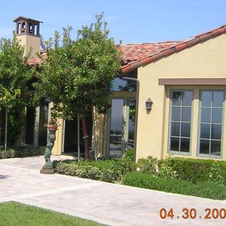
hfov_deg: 30.1
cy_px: 96
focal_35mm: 56
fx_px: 414
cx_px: 61
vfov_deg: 30.5
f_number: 5.2
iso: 100
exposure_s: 1/284
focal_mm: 4.7
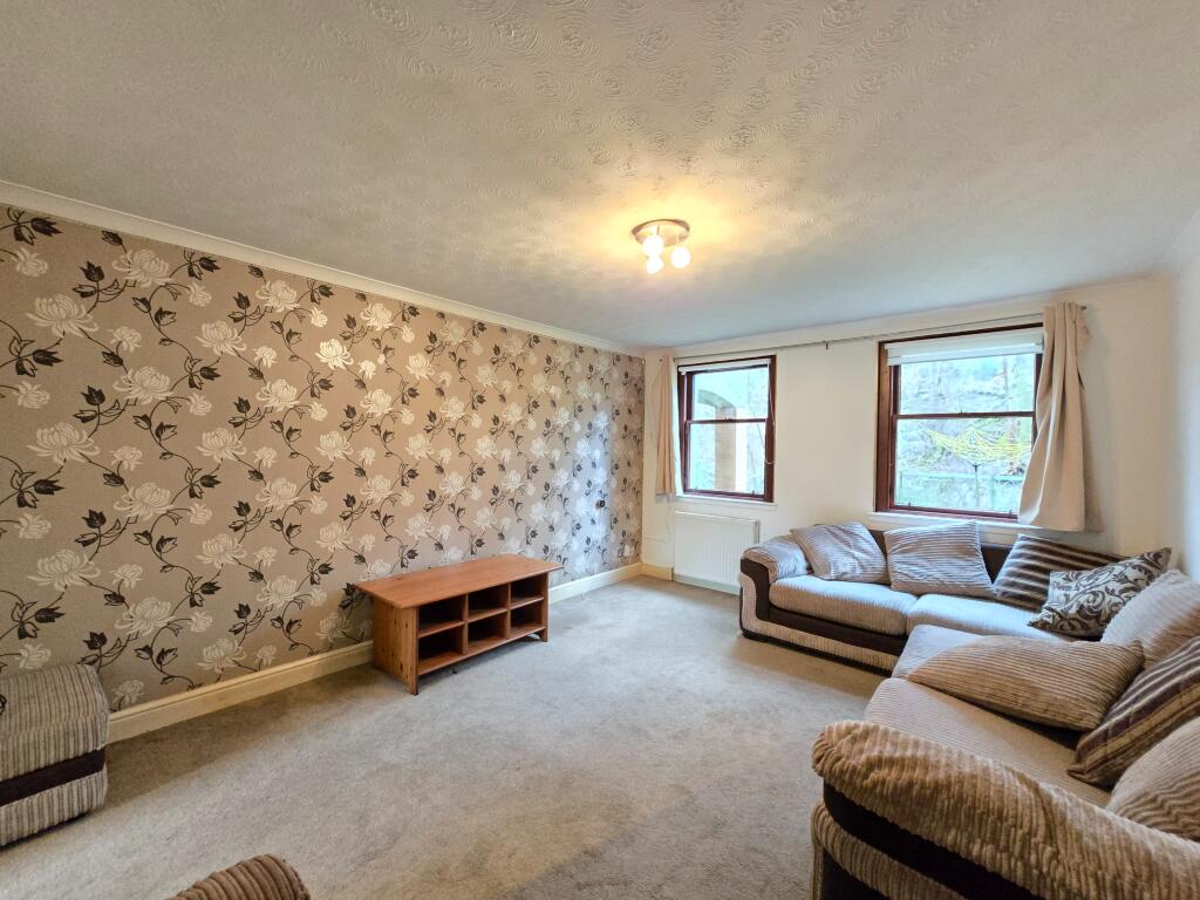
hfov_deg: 106.2
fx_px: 451
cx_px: 600
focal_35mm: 13
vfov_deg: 89.9
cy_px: 450
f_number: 2.2
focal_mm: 2.2
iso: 1600
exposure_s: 1/50
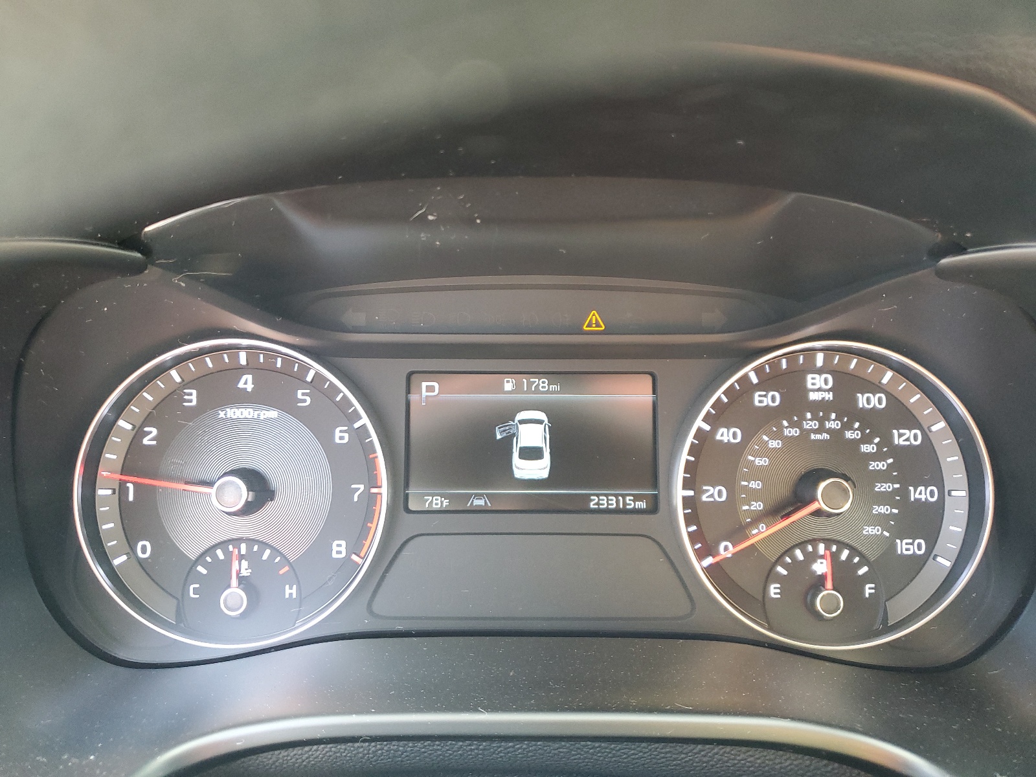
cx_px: 518
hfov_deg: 67.3
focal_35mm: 26
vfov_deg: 53.1
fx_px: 778
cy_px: 388
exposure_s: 1/60.2
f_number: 1.5
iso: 157
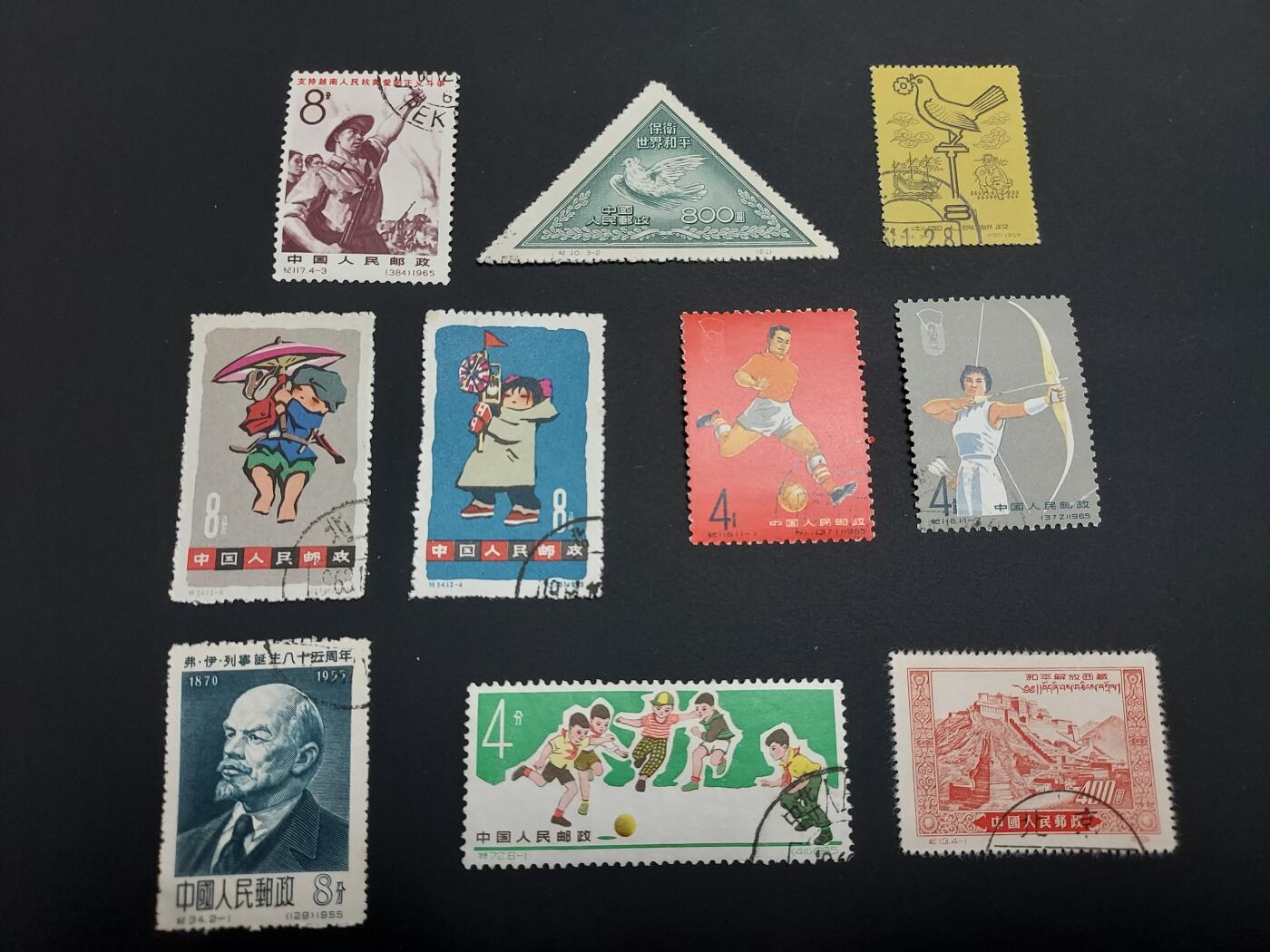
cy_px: 476
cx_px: 635
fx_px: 881
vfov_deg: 56.8
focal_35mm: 24
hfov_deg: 71.6
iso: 250
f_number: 1.8
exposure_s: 1/60
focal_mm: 4.6
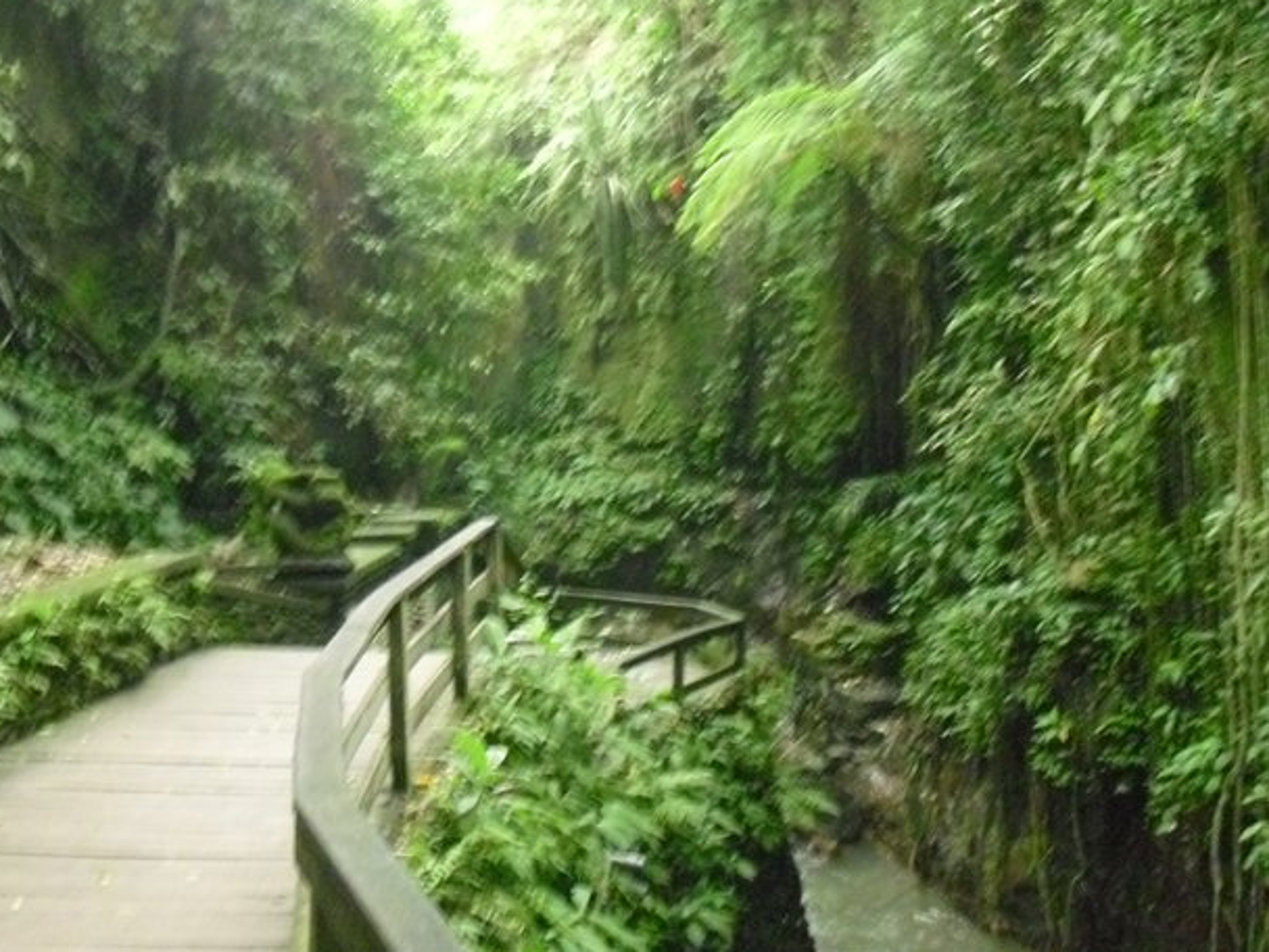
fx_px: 1833
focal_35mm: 50
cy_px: 334
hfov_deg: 37.9
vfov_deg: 29.0
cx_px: 470
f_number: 2.8
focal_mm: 6.2
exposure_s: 1/15
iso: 800
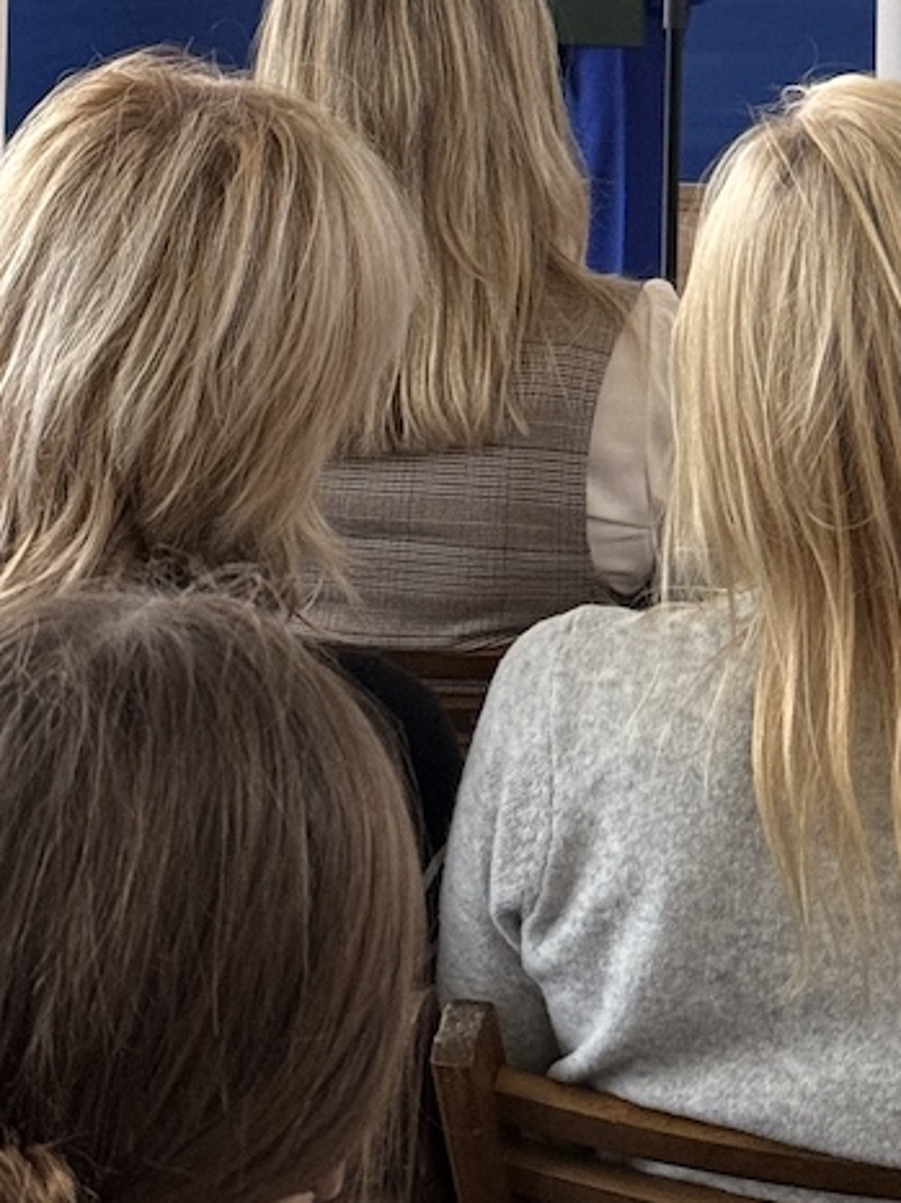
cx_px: 920
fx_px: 4655
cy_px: -400
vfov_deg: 14.1
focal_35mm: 134
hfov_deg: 10.9
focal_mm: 6.76
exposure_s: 1/40
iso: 250
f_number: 1.78
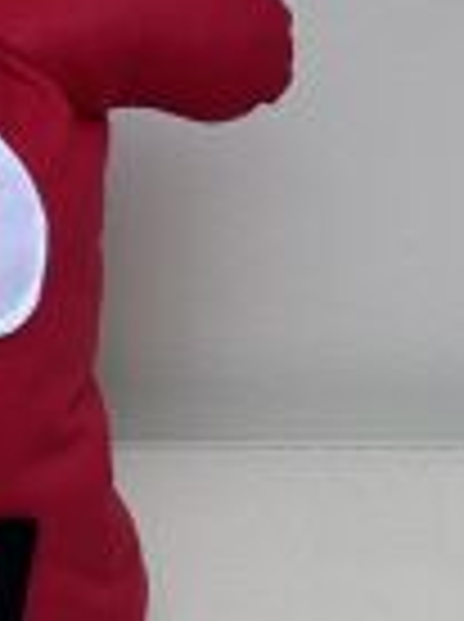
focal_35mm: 132
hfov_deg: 9.7
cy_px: -248
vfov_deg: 14.2
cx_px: -696
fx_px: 2366
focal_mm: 5.7
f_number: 1.5
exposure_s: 1/121
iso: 32
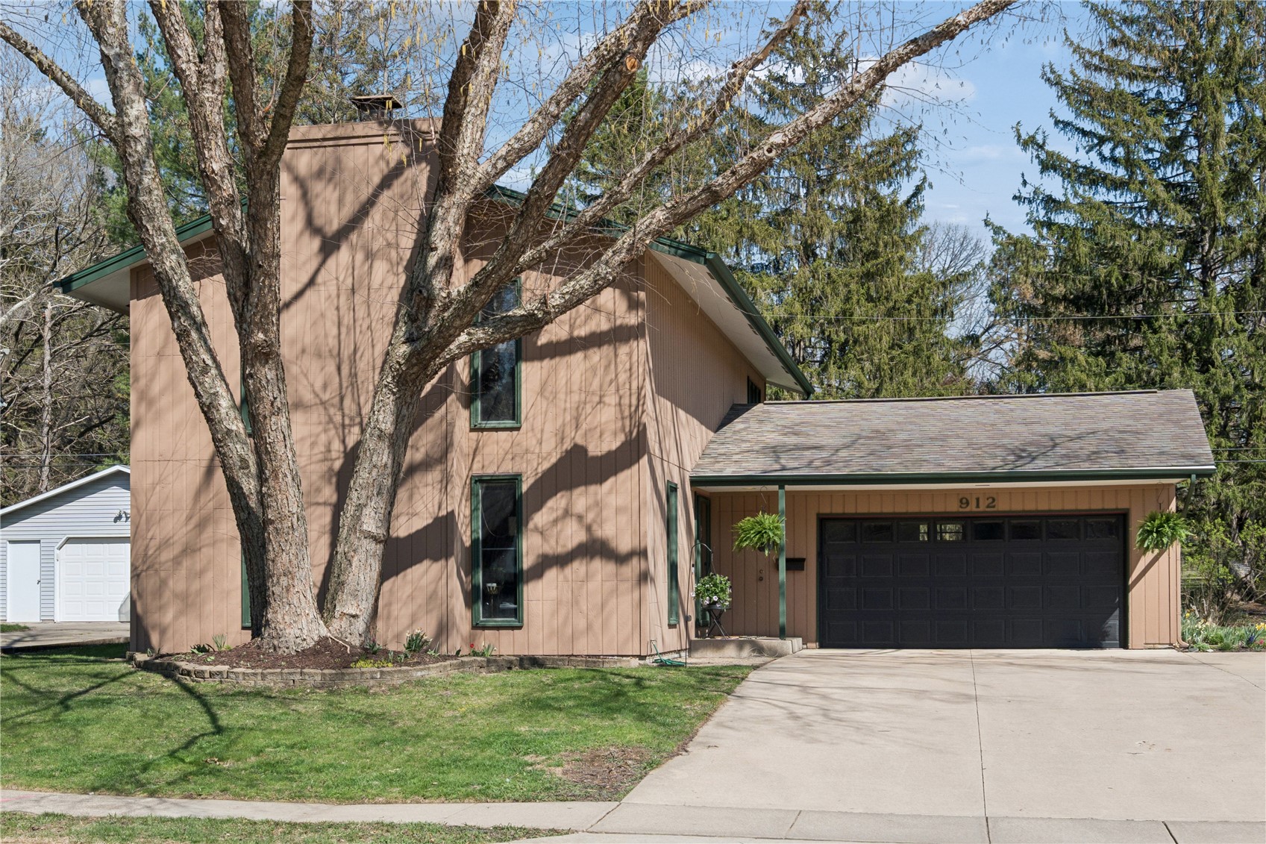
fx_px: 1617
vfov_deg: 29.2
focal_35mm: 46
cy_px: 422
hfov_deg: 42.7
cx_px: 633
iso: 400
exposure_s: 1/640
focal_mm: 31
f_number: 9
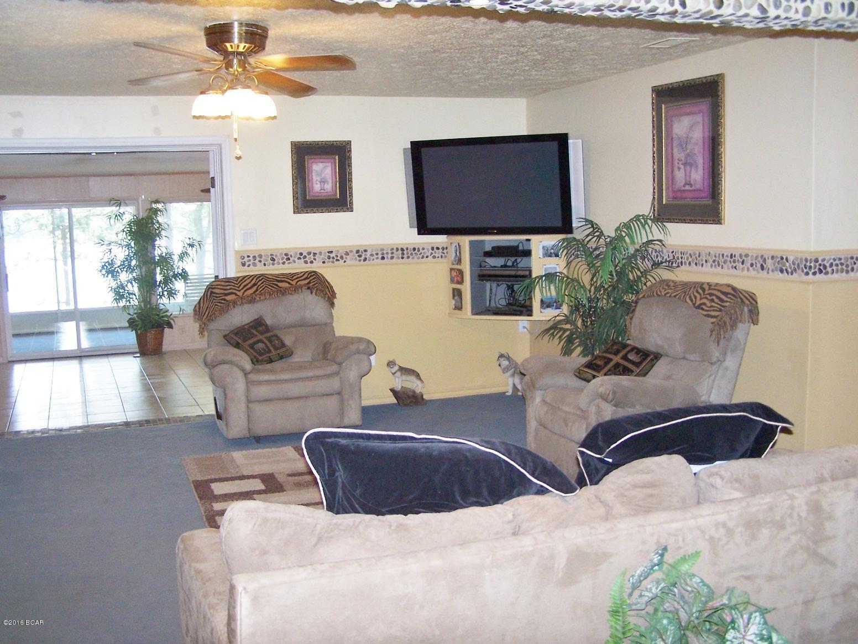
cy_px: 322
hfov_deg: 49.0
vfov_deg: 37.7
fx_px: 942
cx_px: 429
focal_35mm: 38
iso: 140
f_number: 2.8
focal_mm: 6.3
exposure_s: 1/60
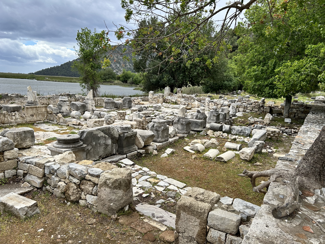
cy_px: 122
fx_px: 244
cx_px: 162
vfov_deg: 53.1
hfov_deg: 67.3
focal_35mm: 26
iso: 50
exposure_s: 1/2165
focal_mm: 5.7
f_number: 1.5
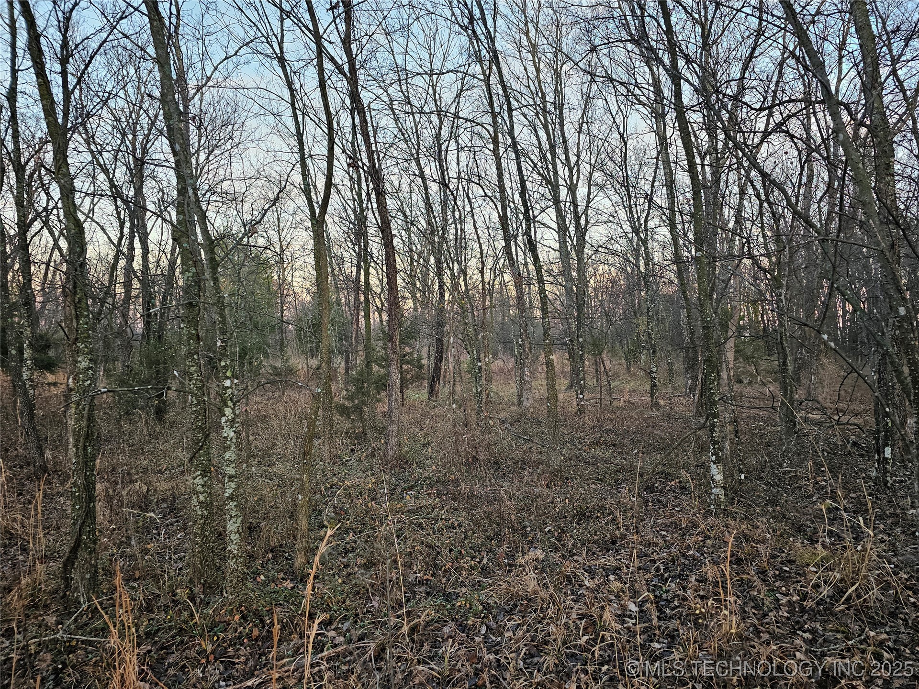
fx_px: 611
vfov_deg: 58.9
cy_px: 344
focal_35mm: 23
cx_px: 460
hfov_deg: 73.9
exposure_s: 1/120
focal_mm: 6.3
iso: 200
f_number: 1.7
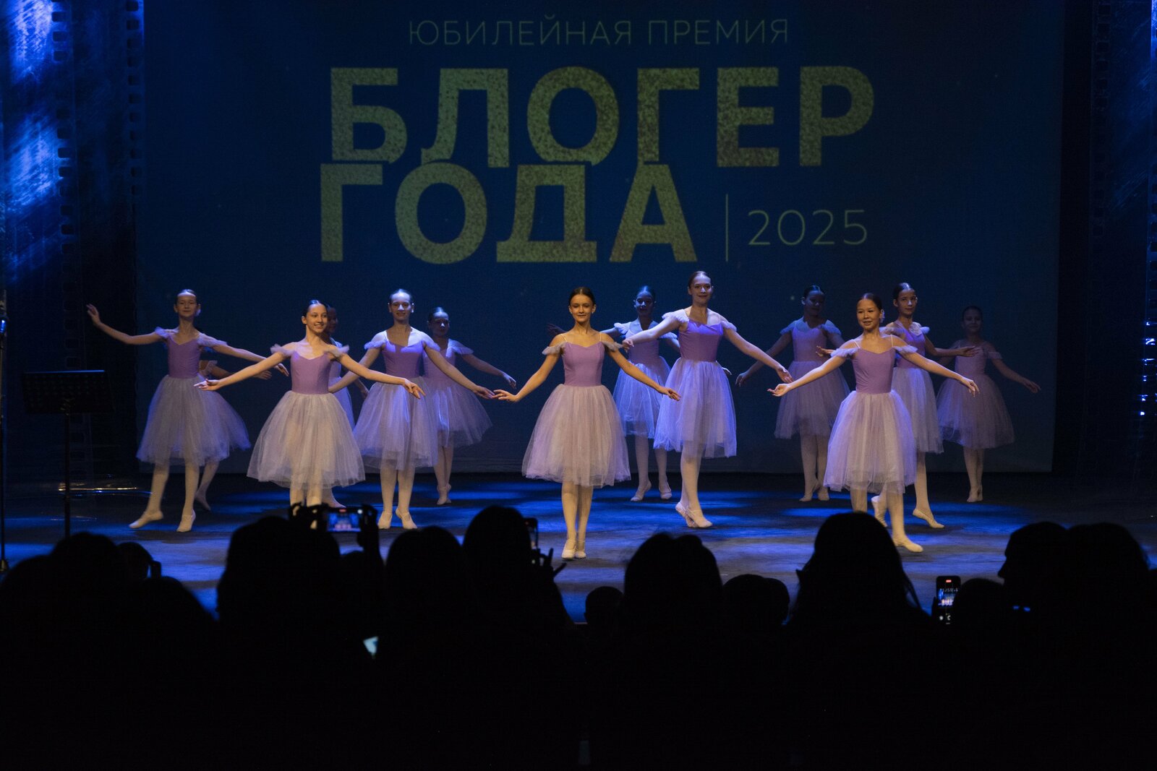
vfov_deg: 13.0
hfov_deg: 19.5
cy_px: 386
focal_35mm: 105
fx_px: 3375
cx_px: 578
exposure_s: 1/125
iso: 1000
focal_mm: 70
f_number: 5.3
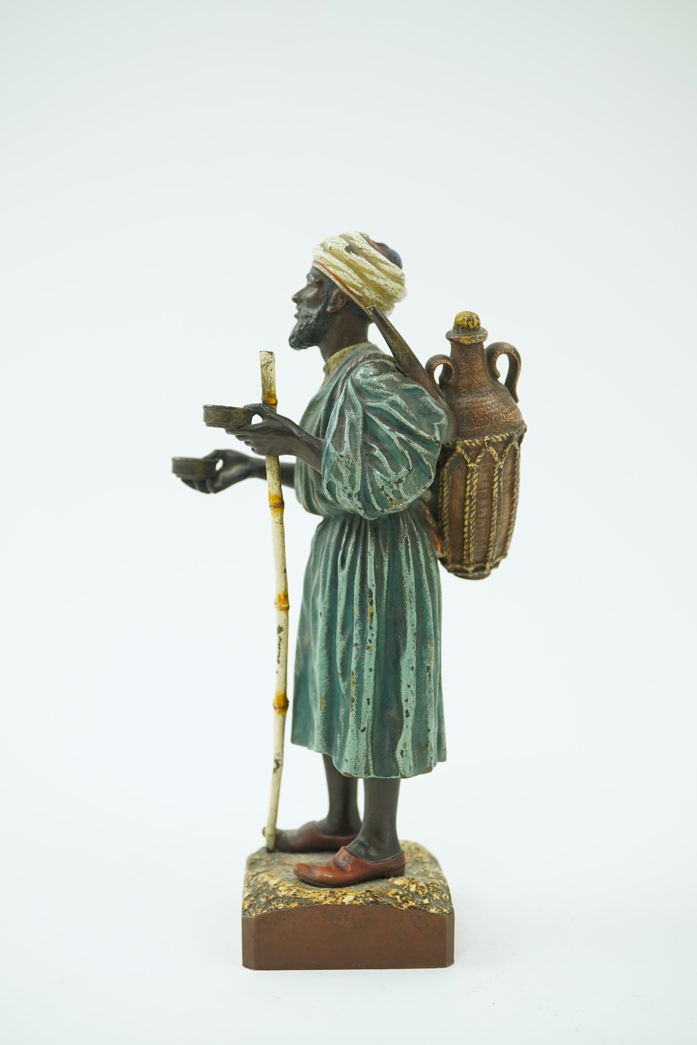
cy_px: 522
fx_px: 1307
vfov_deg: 43.6
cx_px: 348
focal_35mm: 45
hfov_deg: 29.9
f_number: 8
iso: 500
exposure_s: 1/50
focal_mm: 30
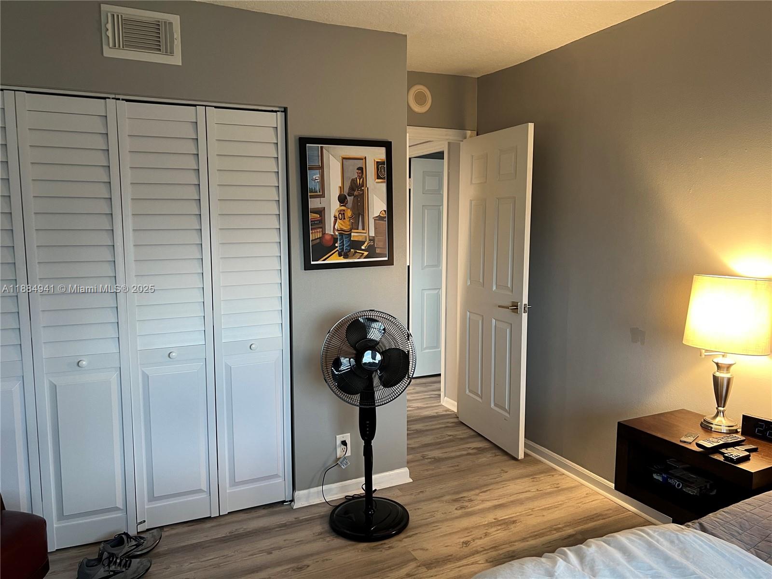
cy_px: 290
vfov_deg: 53.1
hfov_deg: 67.3
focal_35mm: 26
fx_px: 580
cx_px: 386
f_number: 1.5
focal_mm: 5.7
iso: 200
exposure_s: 1/60
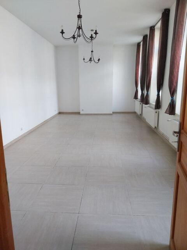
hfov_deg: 53.1
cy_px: 125
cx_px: 94
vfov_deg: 67.3
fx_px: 187
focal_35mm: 26
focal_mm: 4
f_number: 1.8
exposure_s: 1/50
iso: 80
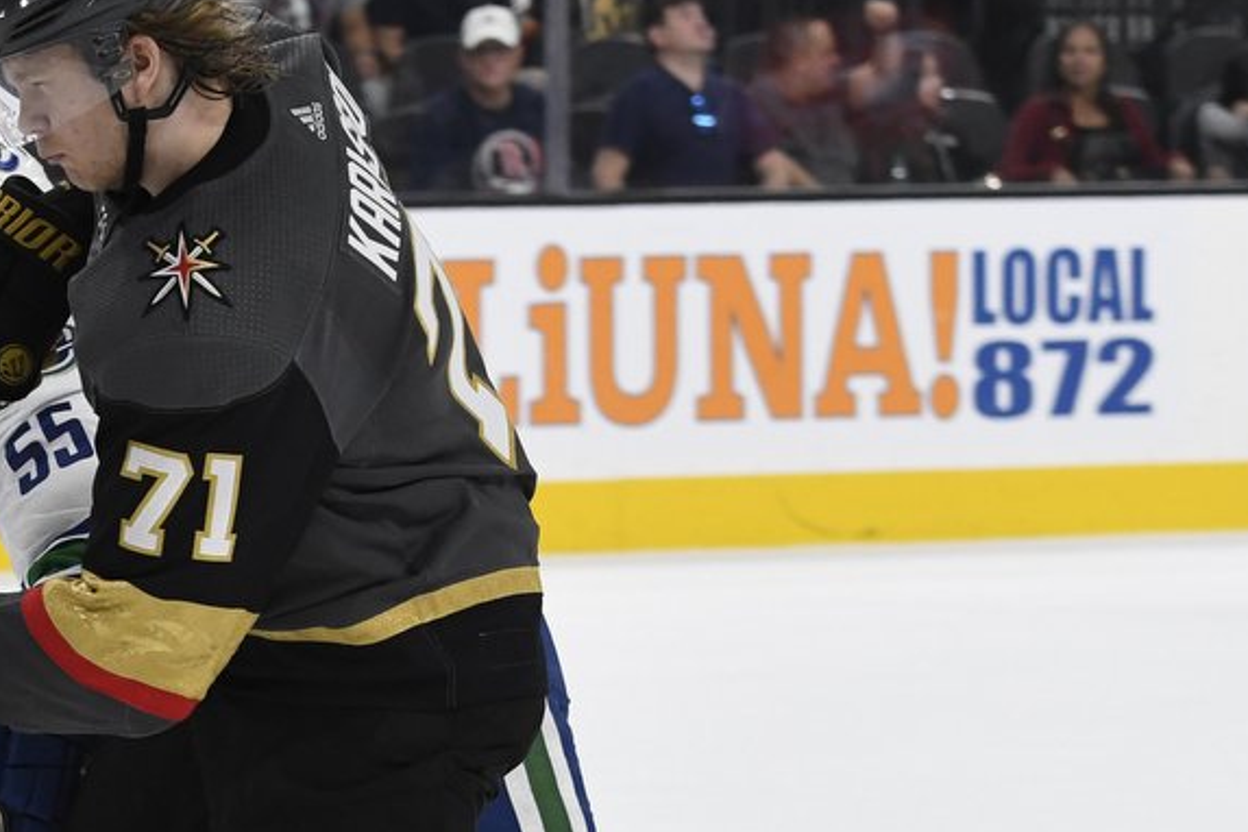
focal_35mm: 220
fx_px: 7626
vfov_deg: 6.2
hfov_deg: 9.3
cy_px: 719
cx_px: 44
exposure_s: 1/1600
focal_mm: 70
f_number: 4
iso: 2000
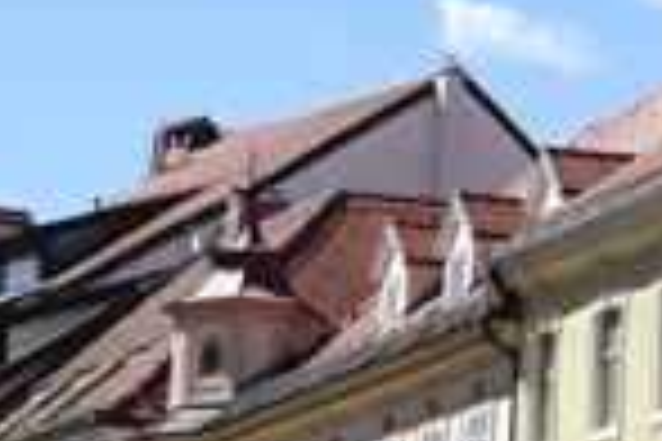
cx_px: 635
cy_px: 180
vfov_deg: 4.0
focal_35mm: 348
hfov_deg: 5.9
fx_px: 6399
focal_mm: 50
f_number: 10
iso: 100
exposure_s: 1/160
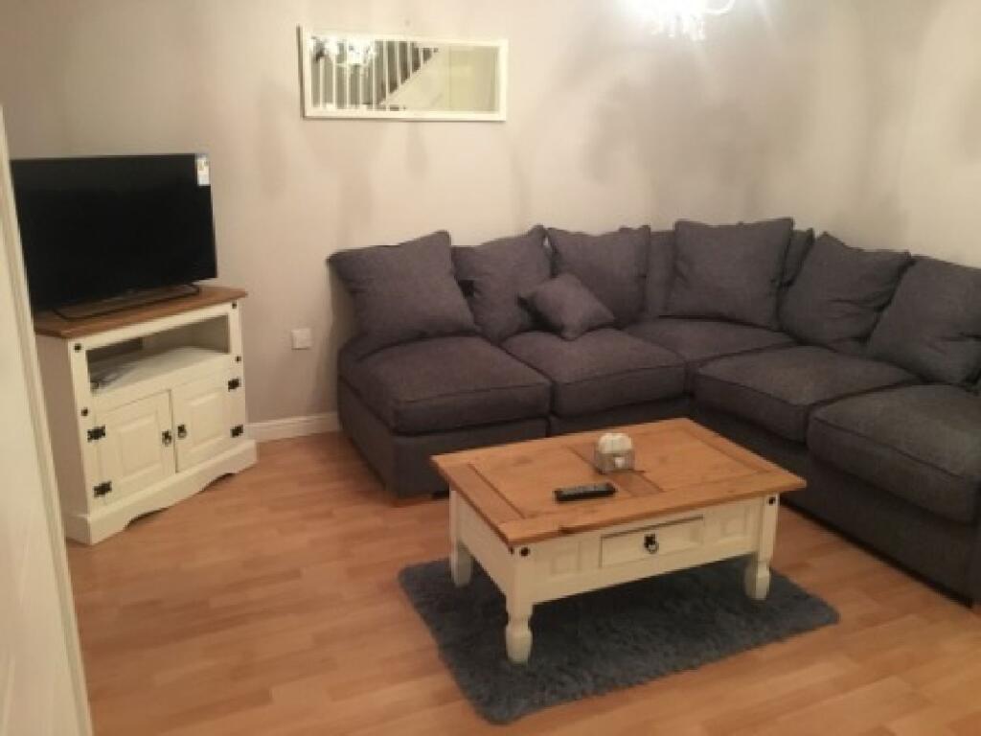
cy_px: 368
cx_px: 490
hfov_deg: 61.7
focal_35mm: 29
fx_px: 822
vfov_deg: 48.2
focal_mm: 4.15
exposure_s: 1/17
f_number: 2.2
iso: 320
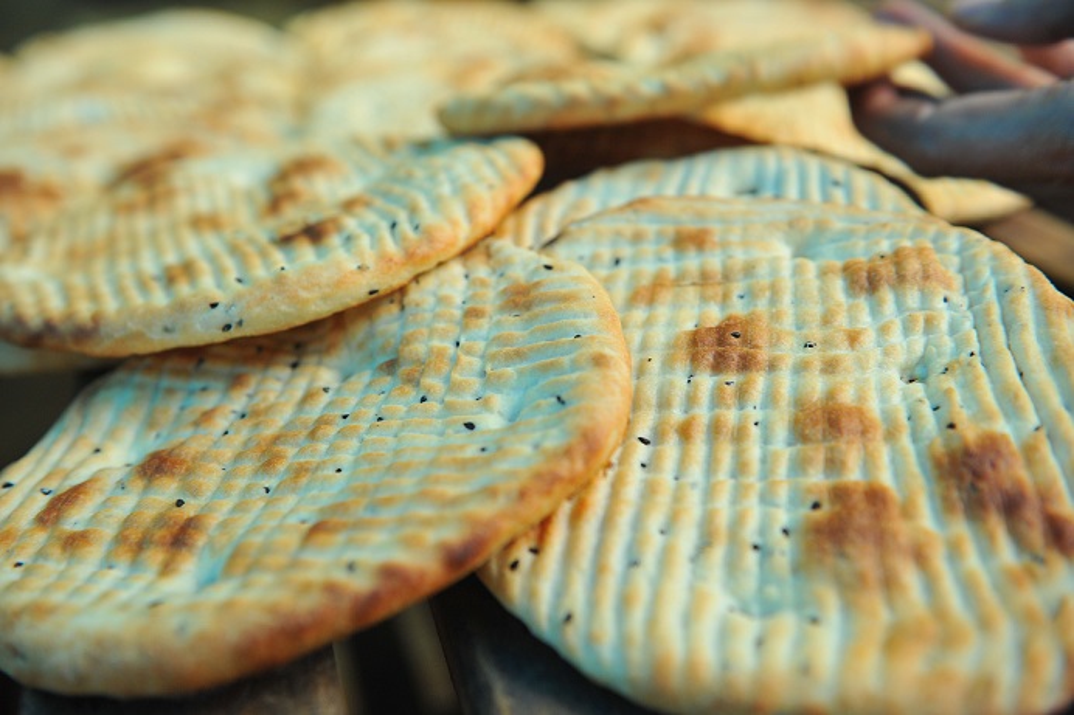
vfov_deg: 35.0
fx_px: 1133
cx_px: 537
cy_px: 358
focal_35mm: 38
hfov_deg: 50.7
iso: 1000
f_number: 3.5
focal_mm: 38
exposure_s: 1/60
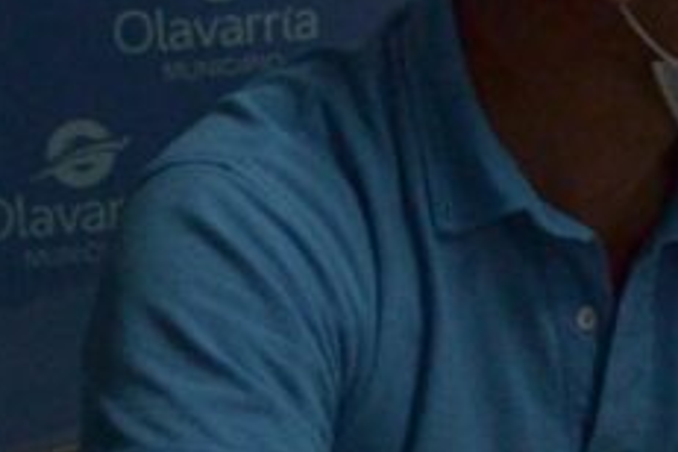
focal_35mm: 226
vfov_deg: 6.1
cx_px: 1438
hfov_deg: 8.5
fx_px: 4256
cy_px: 100
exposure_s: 1/125
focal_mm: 34
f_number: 5
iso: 1600
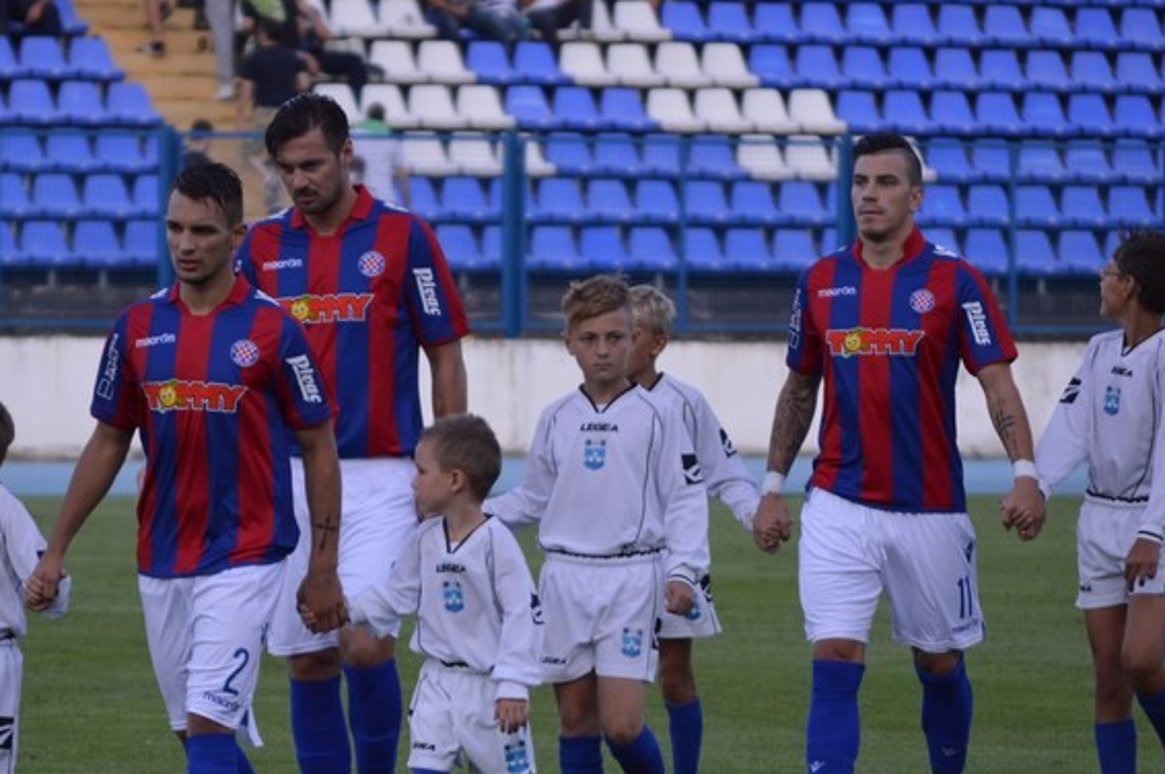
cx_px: 496
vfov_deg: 3.8
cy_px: 535
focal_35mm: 358
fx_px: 11572
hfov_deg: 5.8
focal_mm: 150
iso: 400
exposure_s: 1/400
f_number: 5
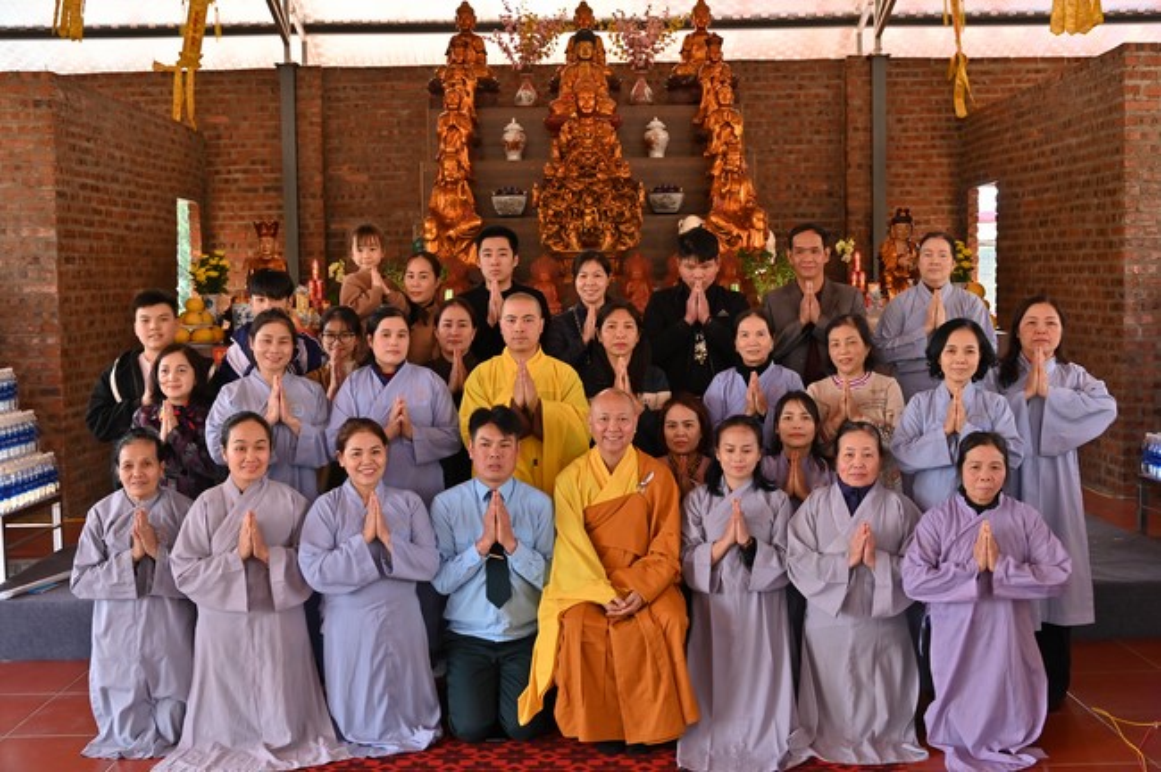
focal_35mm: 38
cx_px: 580
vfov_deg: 35.0
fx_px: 1224
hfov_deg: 50.7
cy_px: 386
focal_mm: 38
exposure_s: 1/80
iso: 500
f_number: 5.6
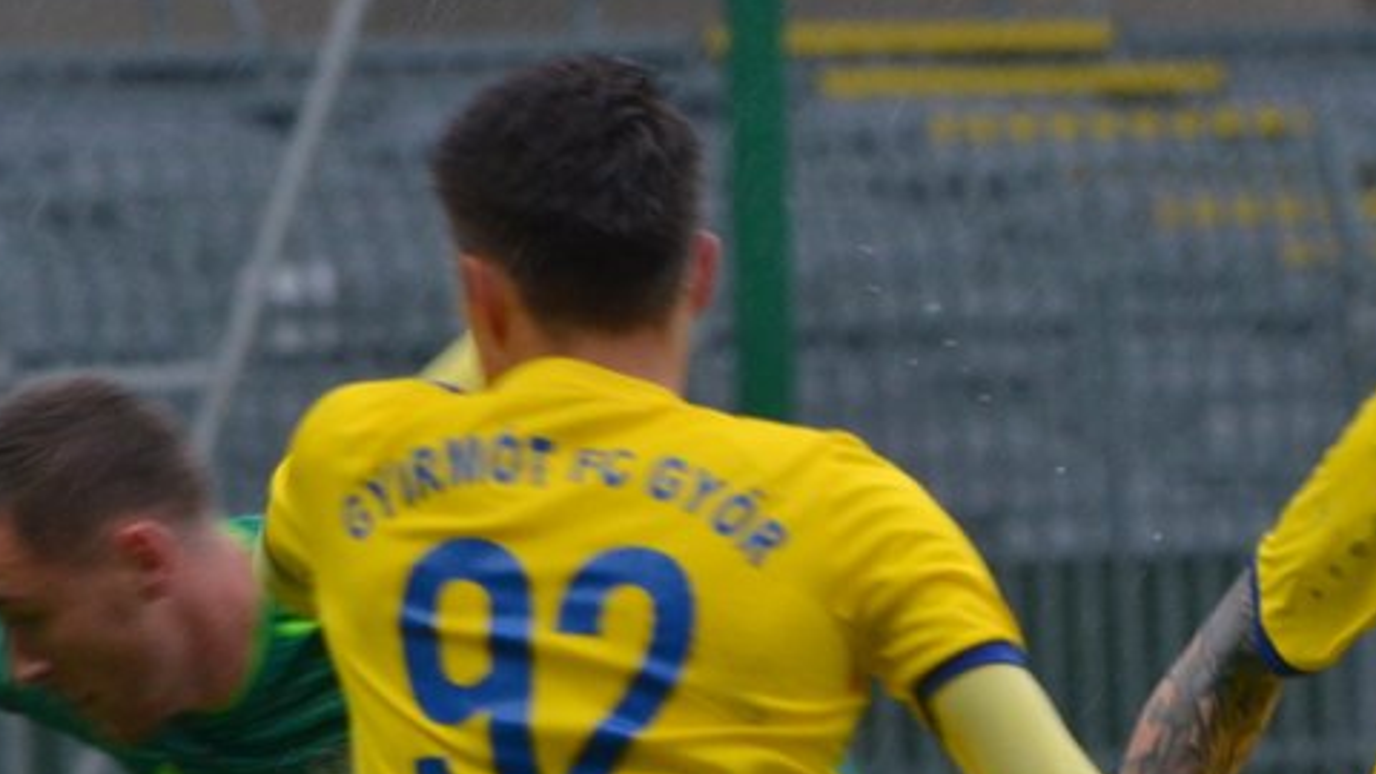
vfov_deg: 1.4
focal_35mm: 862
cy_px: 758
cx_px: 1215
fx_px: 31451
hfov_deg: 2.5
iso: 500
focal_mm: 220
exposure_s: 1/200
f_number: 7.1
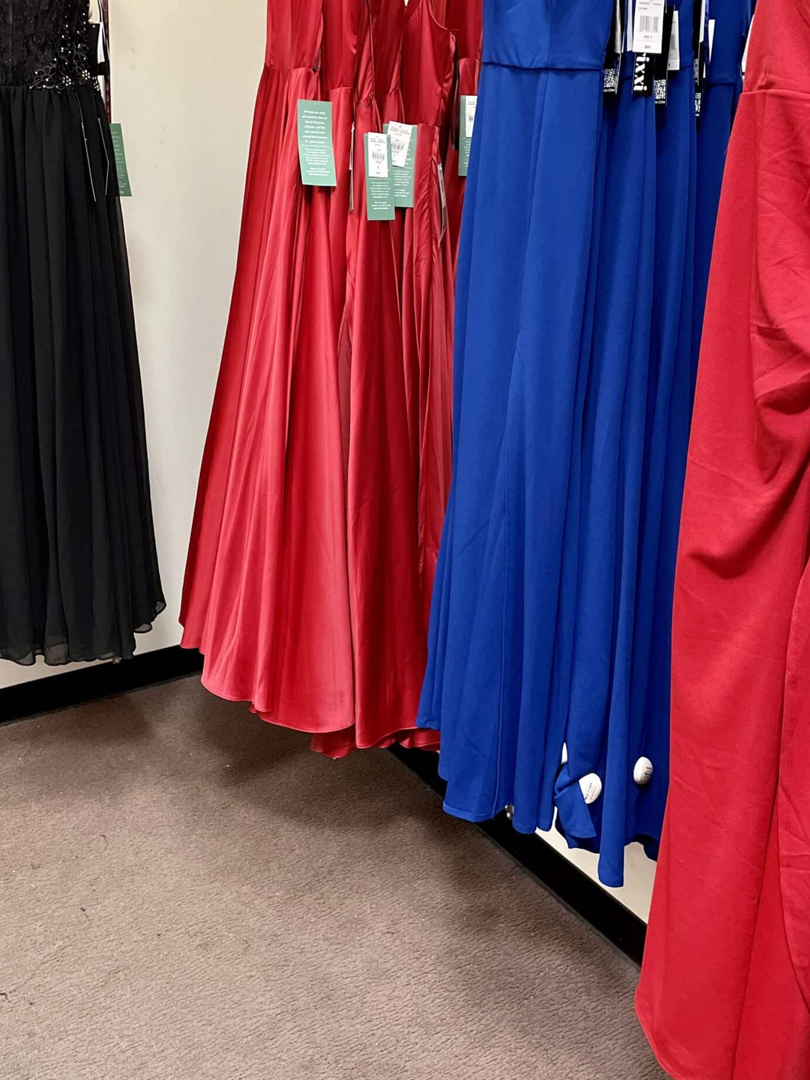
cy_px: 390
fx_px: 1123
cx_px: 422
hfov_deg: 39.7
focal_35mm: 36
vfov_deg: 50.7
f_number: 1.6
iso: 500
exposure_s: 1/60
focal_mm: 4.2
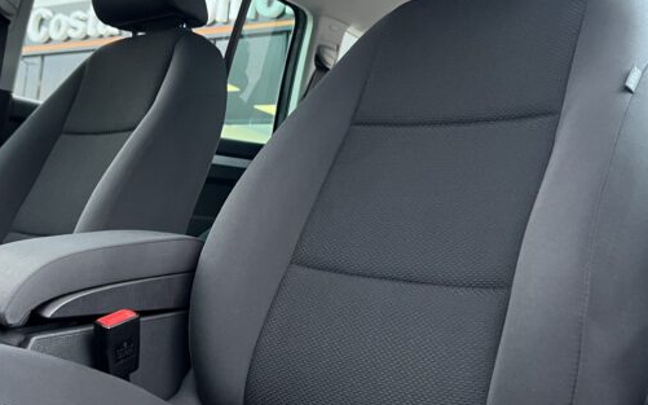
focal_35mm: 44
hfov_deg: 44.8
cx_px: 237
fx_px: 777
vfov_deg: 29.2
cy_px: 197
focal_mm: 5.7
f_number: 1.5
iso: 500
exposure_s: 1/60
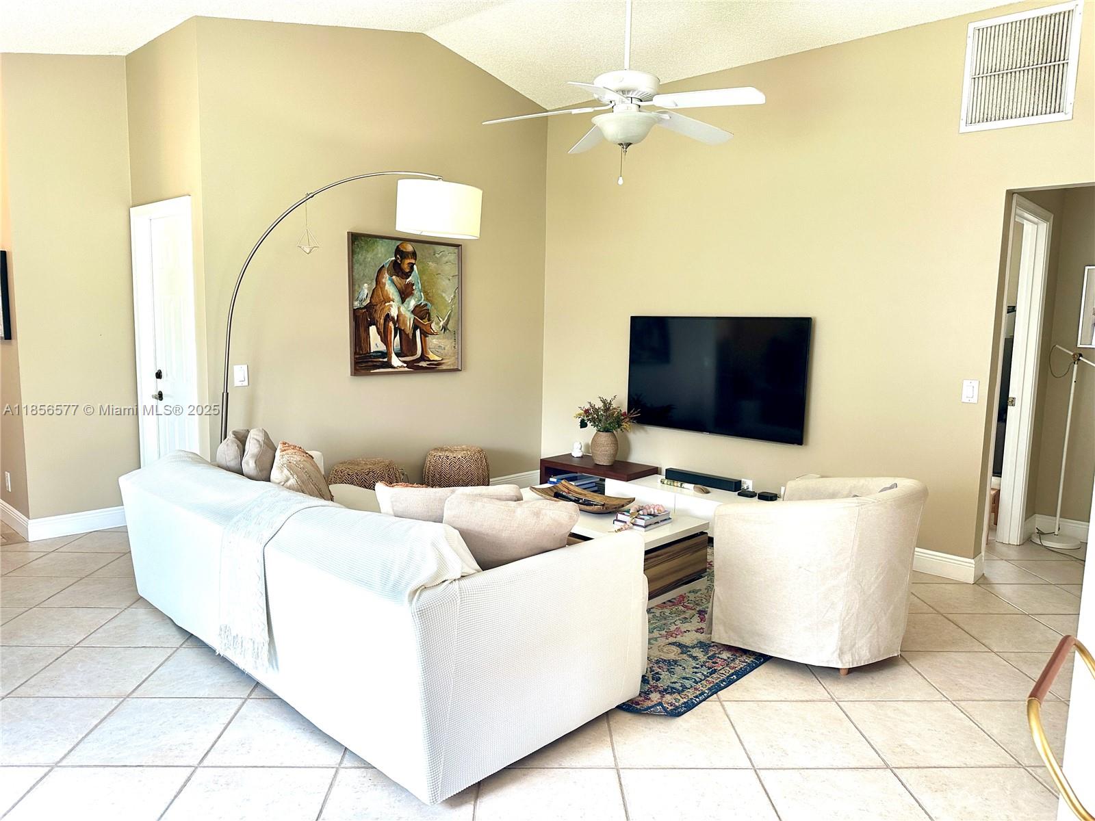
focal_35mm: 24
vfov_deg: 56.8
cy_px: 410
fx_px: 759
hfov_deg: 71.6
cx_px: 548
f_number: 1.78
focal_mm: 6.86
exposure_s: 1/120
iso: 100
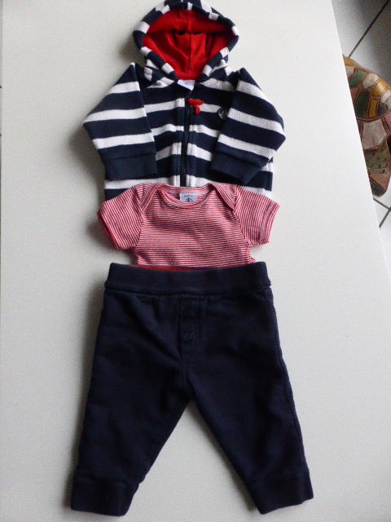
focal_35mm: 25
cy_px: 261
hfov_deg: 54.9
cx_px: 196
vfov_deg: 69.4
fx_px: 377
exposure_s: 1/50
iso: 800
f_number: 3.3
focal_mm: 4.3
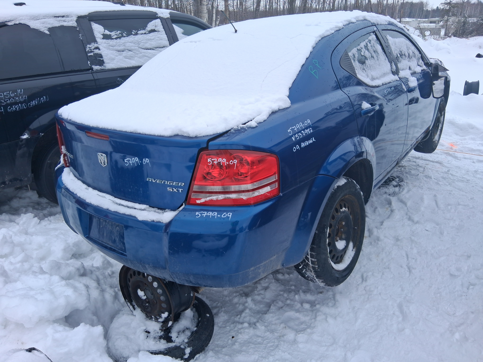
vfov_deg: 53.1
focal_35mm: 26
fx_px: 363
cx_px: 242
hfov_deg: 67.3
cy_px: 181
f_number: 1.8
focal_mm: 3.98
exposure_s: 1/317
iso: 25
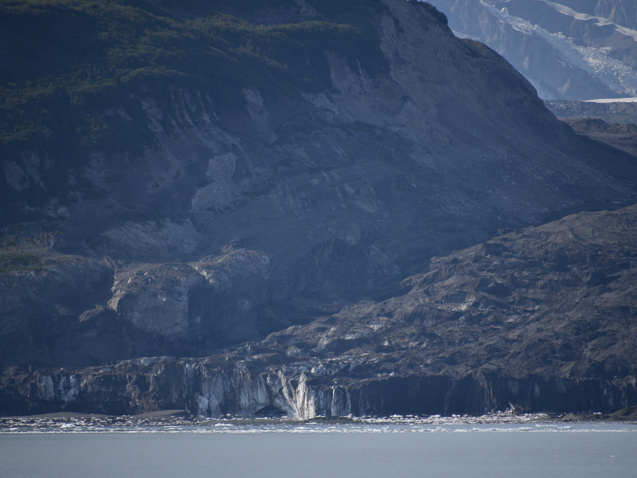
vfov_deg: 4.6
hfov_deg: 6.1
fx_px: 6000
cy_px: 238
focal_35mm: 326
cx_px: 315
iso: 110
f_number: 5.6
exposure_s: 1/640
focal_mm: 300
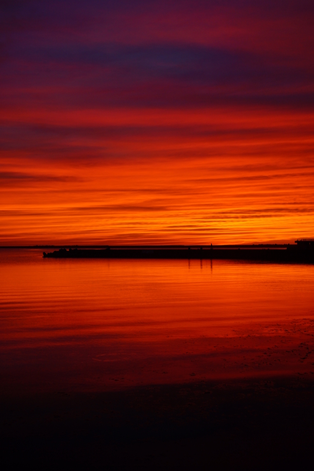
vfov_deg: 45.4
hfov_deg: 31.2
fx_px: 563
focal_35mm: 43
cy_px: 236
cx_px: 157
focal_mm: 29
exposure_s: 1/80
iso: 100
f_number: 4.5
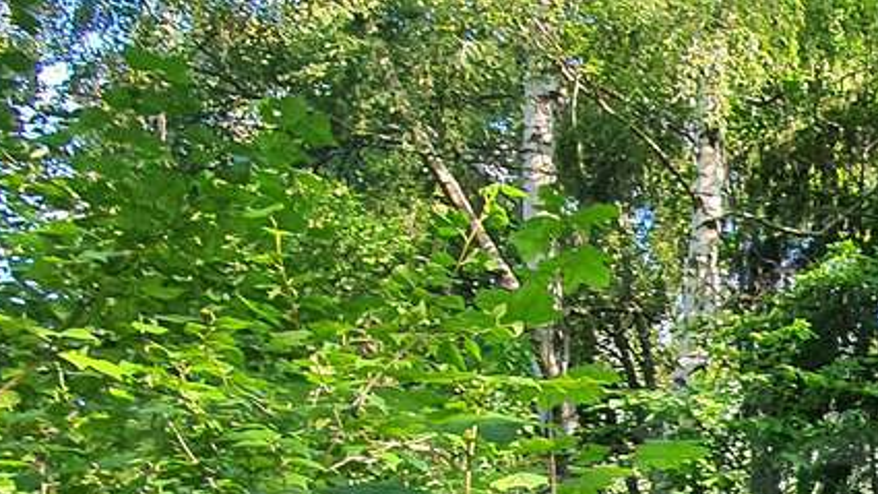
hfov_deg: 32.1
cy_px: 665
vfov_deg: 21.4
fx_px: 1164
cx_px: 1122
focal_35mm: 50
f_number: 2.2
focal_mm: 1.8
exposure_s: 1/100
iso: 50
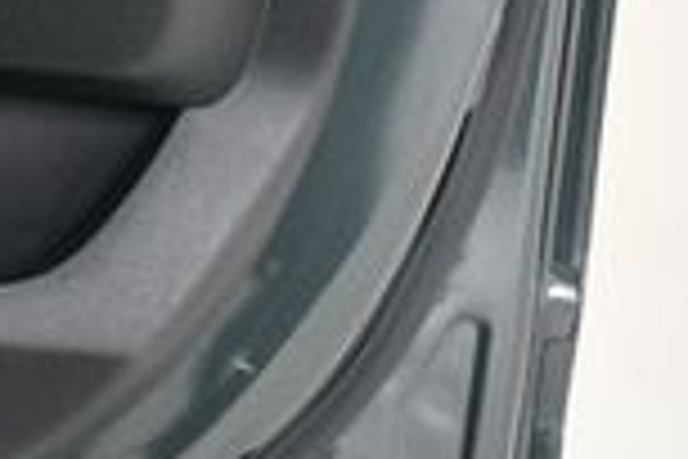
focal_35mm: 138
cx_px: -639
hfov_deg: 13.1
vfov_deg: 9.7
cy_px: -148
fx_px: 2637
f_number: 5.6
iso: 100
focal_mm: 22
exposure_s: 1/160
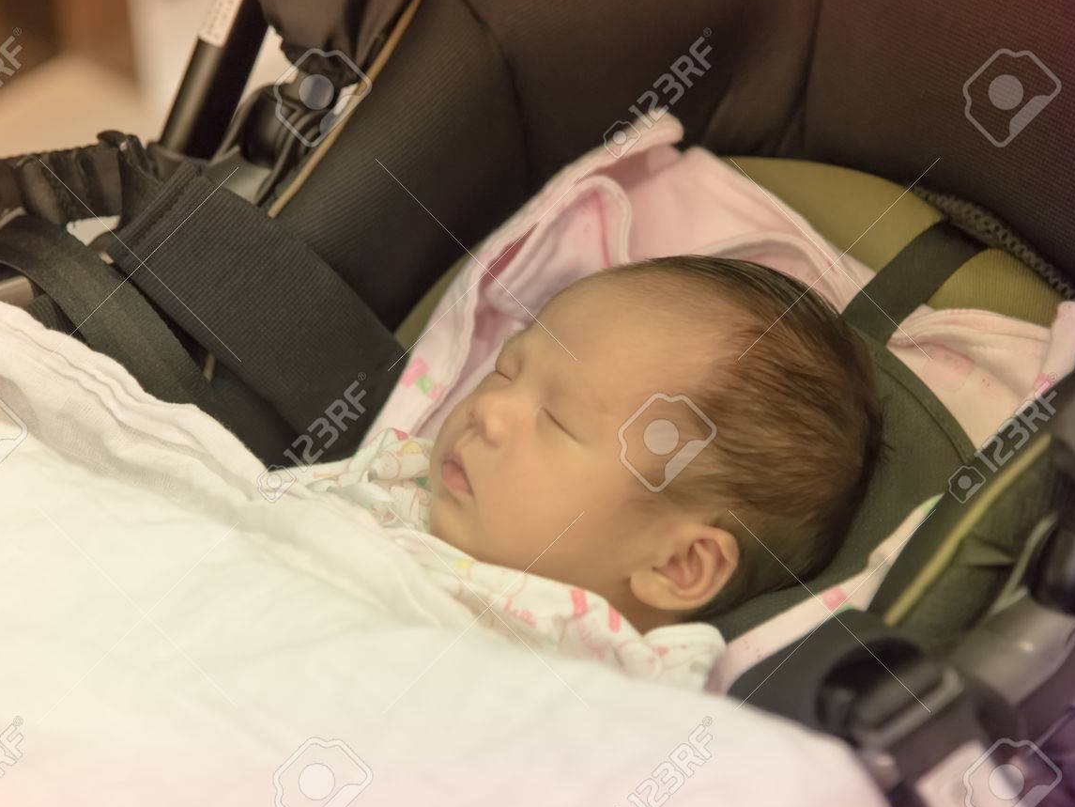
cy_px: 404
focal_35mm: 131
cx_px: 487
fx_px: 4069
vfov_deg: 11.3
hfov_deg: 15.0
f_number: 4
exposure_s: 1/40
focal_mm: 120
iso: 1600
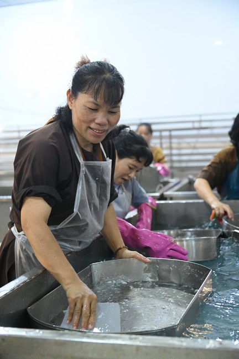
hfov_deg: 26.9
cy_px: 180
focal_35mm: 50
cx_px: 120
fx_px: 499
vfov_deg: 39.6
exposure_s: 1/250
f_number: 4
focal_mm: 50
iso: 16000
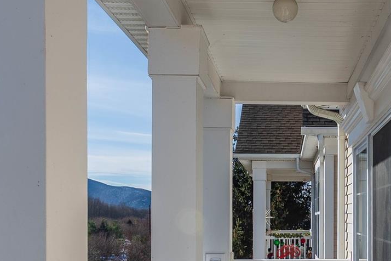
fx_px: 467
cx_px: 292
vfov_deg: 27.6
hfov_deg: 44.0
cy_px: 308
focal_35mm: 43
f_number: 9
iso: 100
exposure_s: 1/320
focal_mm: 10
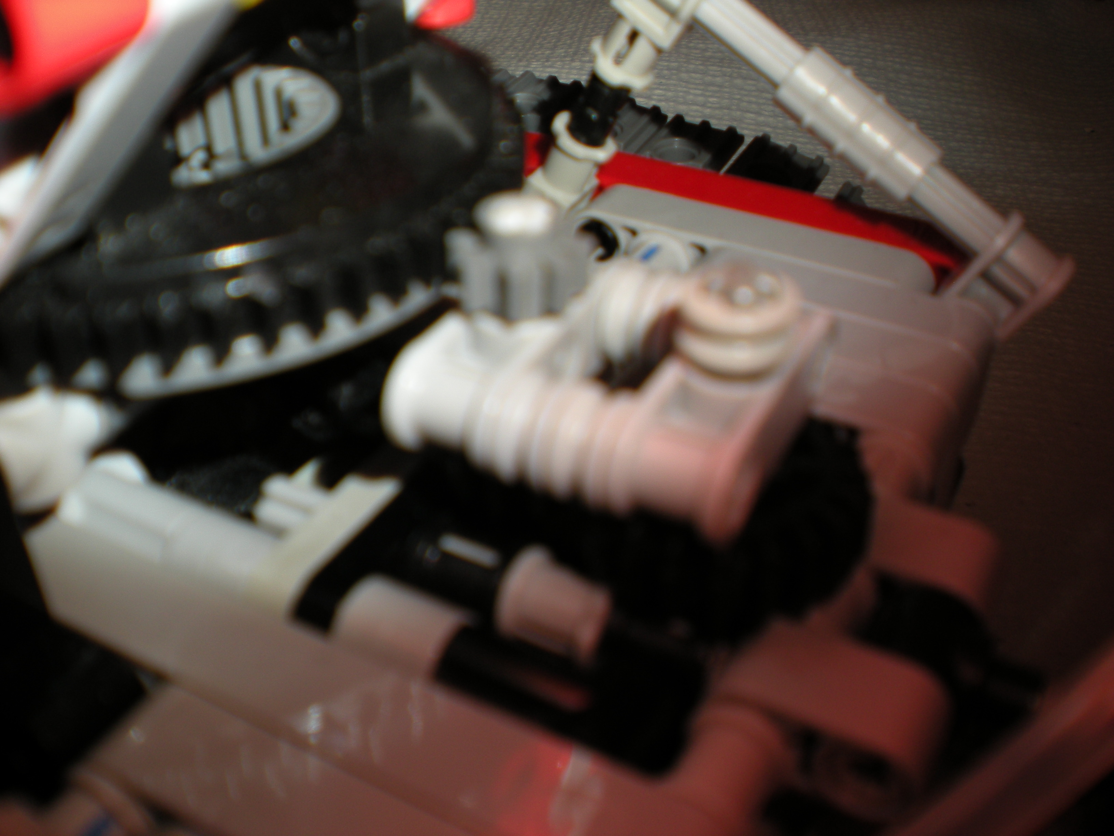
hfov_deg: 49.0
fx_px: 1223
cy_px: 418
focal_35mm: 38
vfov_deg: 37.7
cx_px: 557
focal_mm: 6.3
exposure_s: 1/60
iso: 64
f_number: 3.1
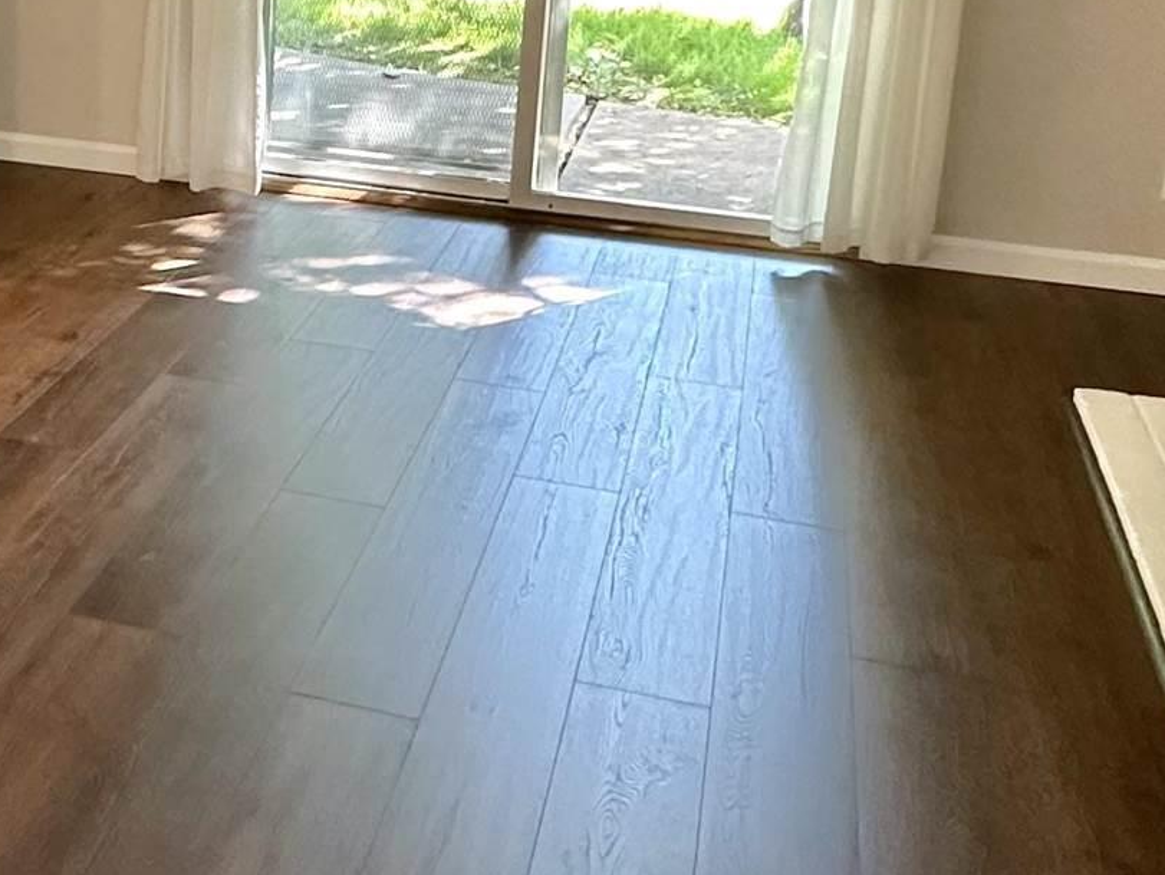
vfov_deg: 26.8
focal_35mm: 53
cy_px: 121
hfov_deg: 34.5
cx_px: 165
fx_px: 1785
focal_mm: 2.22
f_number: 2.2
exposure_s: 1/60
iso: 250
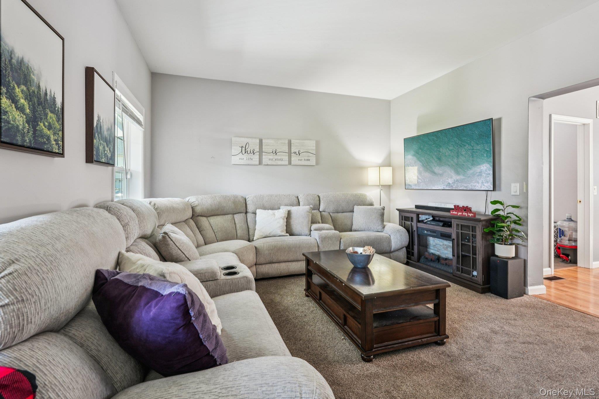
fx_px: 274
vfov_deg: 72.0
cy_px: 200
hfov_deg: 95.0
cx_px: 300
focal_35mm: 16
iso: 400
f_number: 8
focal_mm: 16.5
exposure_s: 1/6
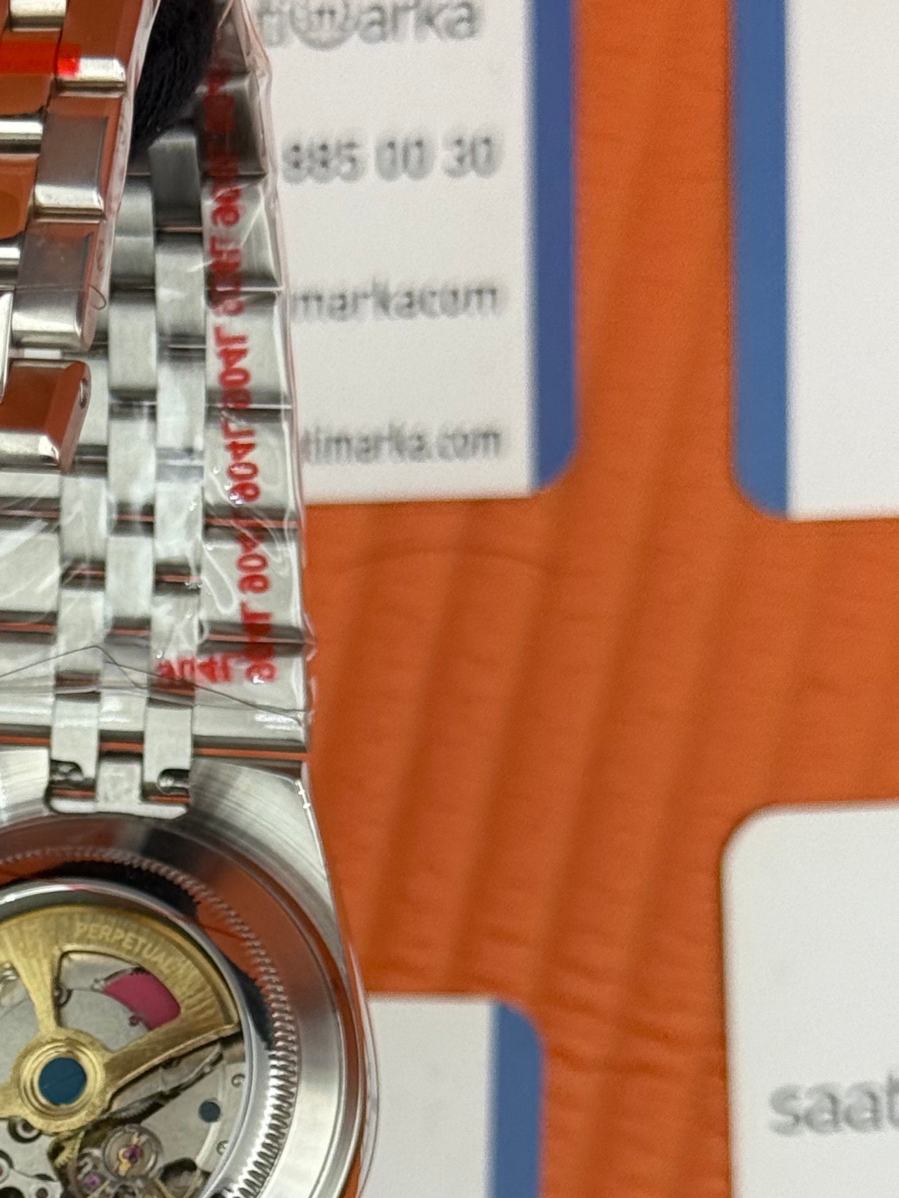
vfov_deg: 17.5
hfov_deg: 13.3
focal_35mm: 110
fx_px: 3808
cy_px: 1139
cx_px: -32
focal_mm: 6.76
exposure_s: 1/778
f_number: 1.78
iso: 80
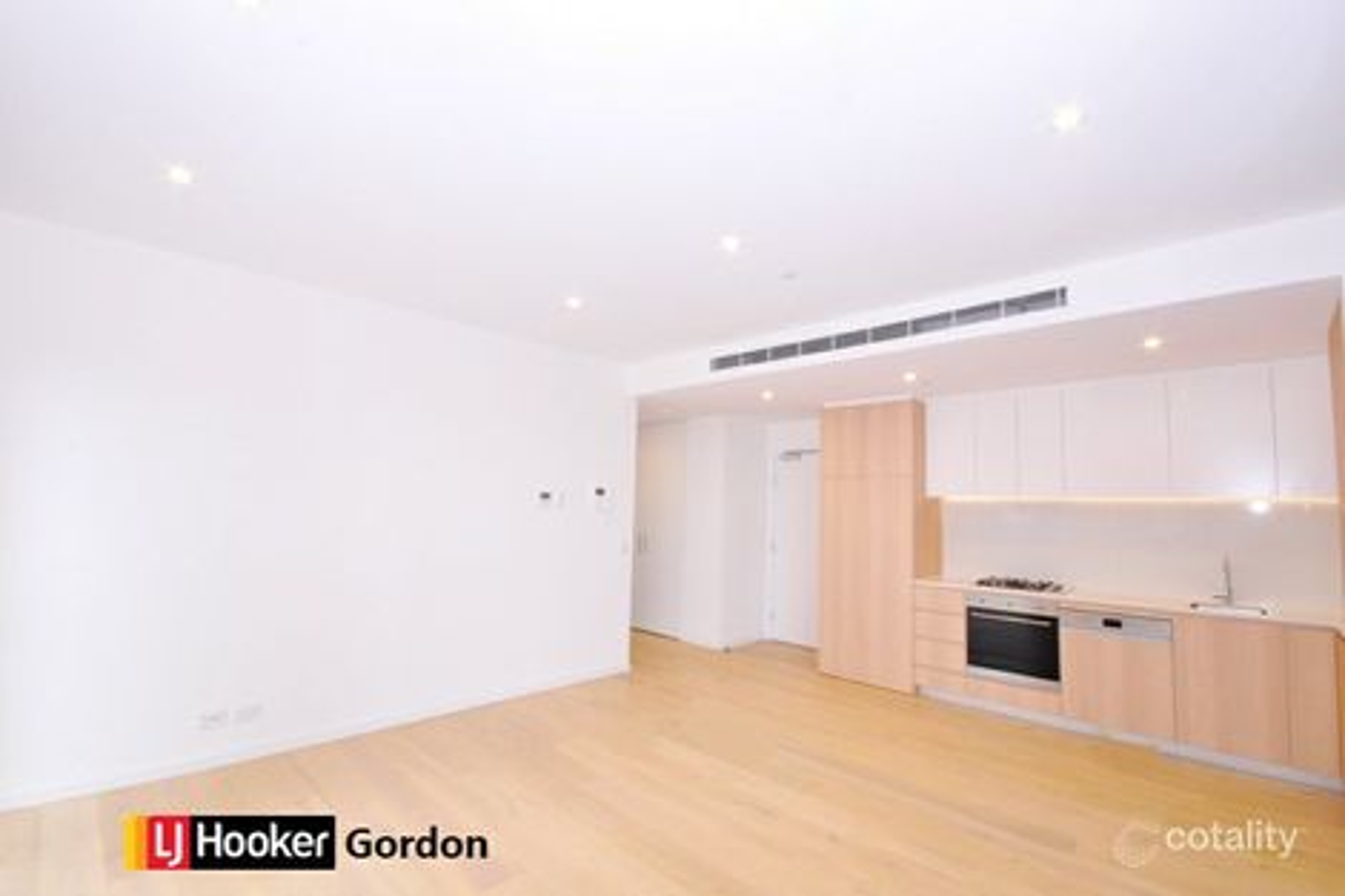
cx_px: 672
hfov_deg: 100.4
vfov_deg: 77.3
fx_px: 560
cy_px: 448
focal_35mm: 15
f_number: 22
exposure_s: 1/30
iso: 2000
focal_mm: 10
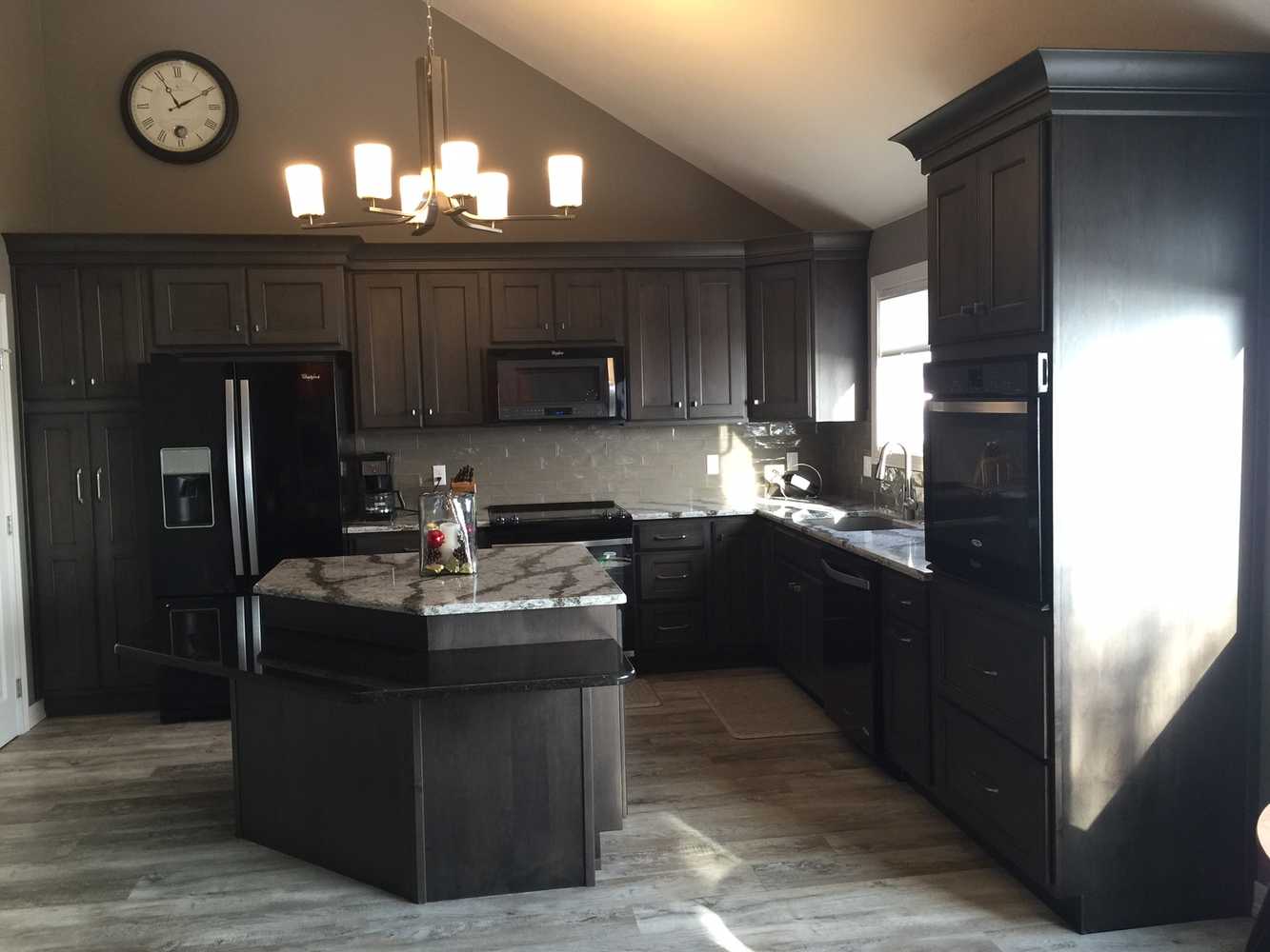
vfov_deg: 48.2
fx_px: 1064
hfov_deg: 61.7
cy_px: 476
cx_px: 635
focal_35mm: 29
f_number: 2.2
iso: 50
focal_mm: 4.15
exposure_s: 1/30
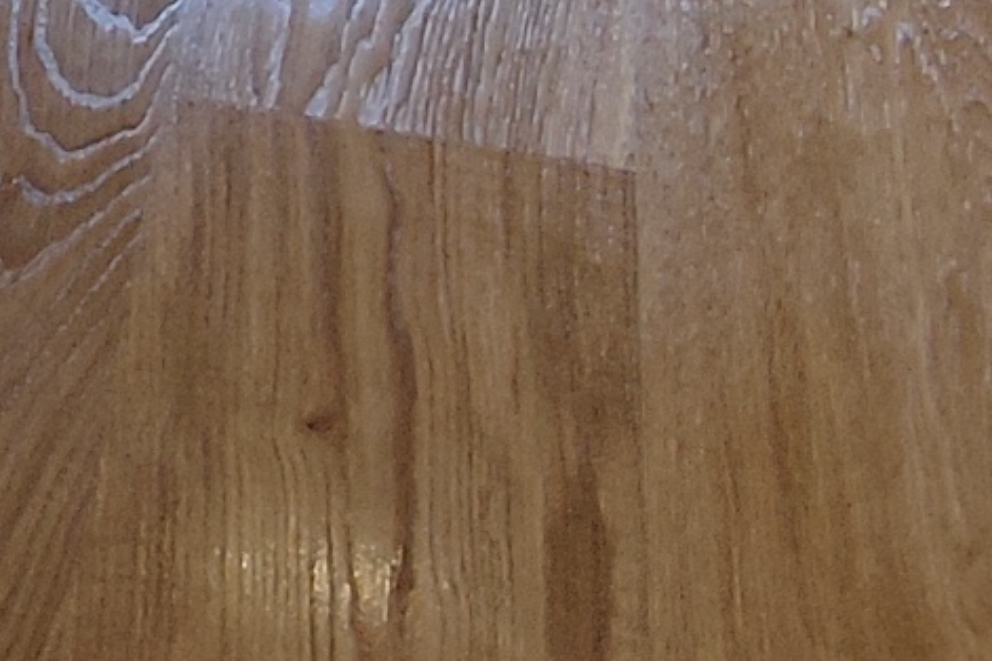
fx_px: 3196
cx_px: -649
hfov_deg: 15.7
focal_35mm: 116
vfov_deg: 11.4
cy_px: -259
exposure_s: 1/100
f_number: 2.2
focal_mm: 1.65
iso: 50
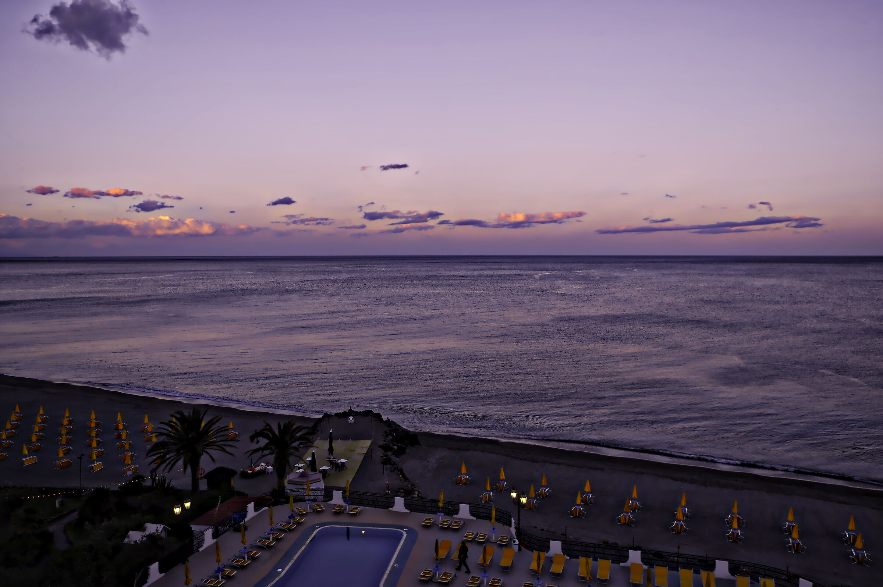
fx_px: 662
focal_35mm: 27
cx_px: 442
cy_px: 294
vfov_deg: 47.9
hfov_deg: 67.4
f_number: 3.5
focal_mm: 18
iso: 100
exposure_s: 1/200
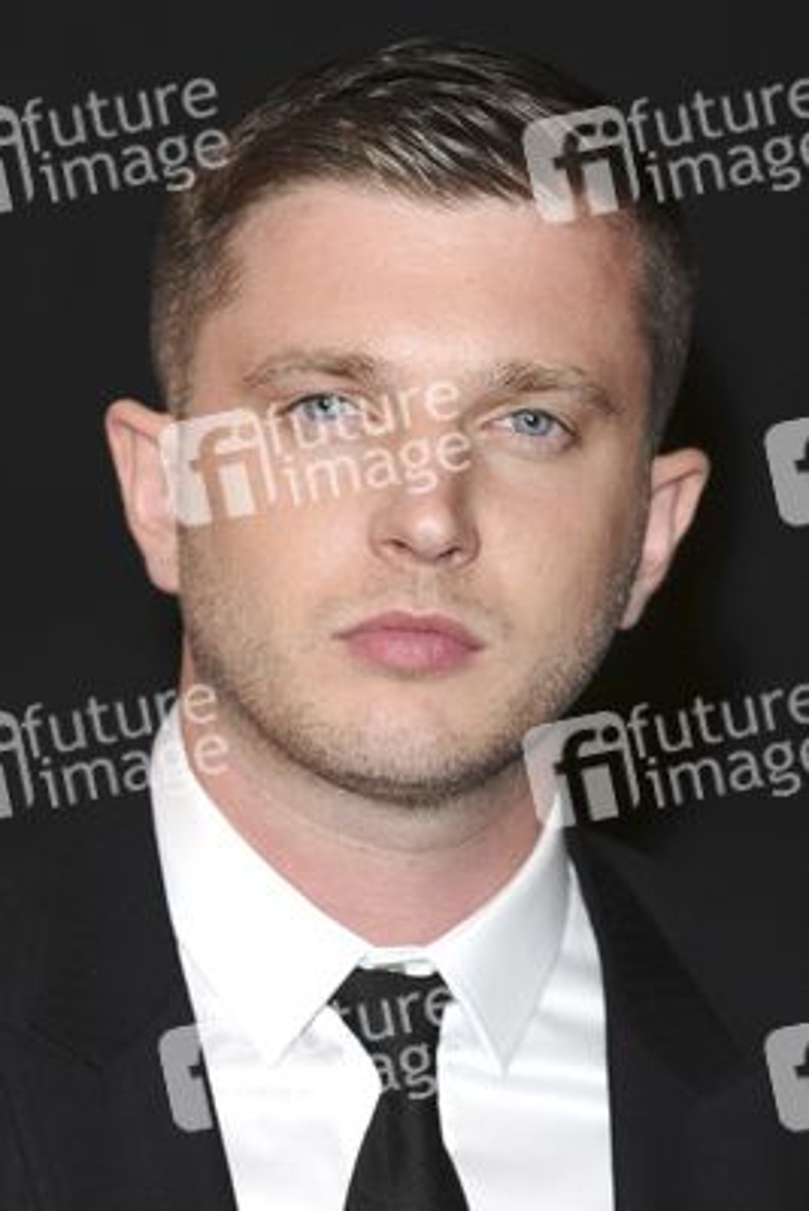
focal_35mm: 180
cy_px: 606
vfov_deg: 11.4
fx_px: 6062
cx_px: 404
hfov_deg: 7.6
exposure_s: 1/200
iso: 320
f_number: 4.5
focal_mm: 120
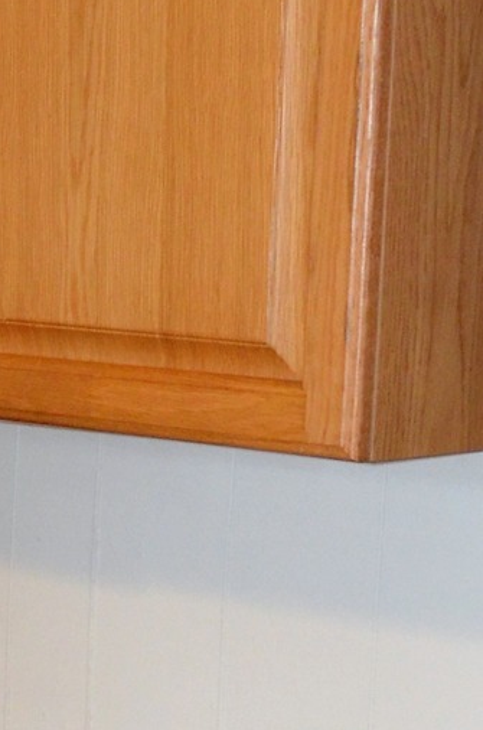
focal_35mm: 146
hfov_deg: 9.1
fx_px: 2952
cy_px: 802
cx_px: -209
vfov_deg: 13.8
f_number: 3.8
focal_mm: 20
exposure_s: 1/60
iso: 1400
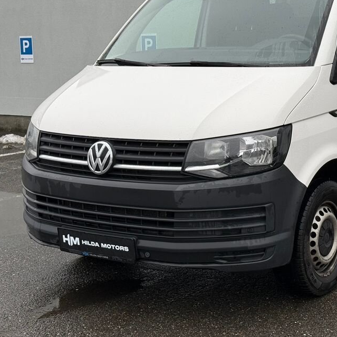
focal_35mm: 68
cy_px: 146
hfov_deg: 25.0
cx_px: 256
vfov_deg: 25.3
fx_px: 749
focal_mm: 6.76
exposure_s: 1/557
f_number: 1.78
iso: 80
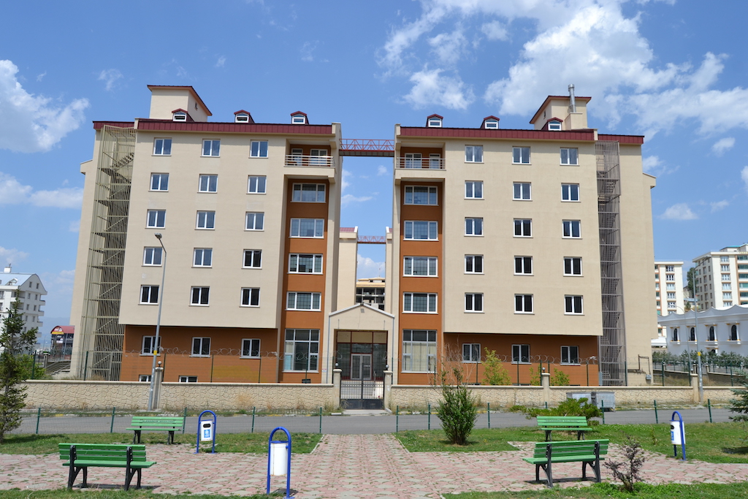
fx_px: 561
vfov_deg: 47.9
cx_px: 374
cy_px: 250
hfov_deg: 67.4
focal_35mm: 27
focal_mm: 18
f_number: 8
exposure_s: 1/250
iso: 100
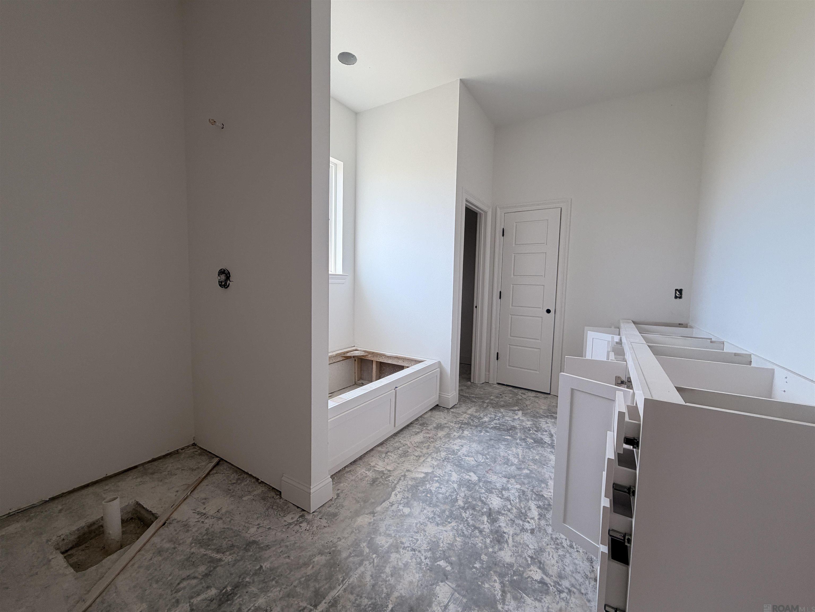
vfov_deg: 85.7
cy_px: 306
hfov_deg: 102.1
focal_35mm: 14
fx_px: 330
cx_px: 408
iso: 64
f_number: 2.2
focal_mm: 2.22
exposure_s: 1/121
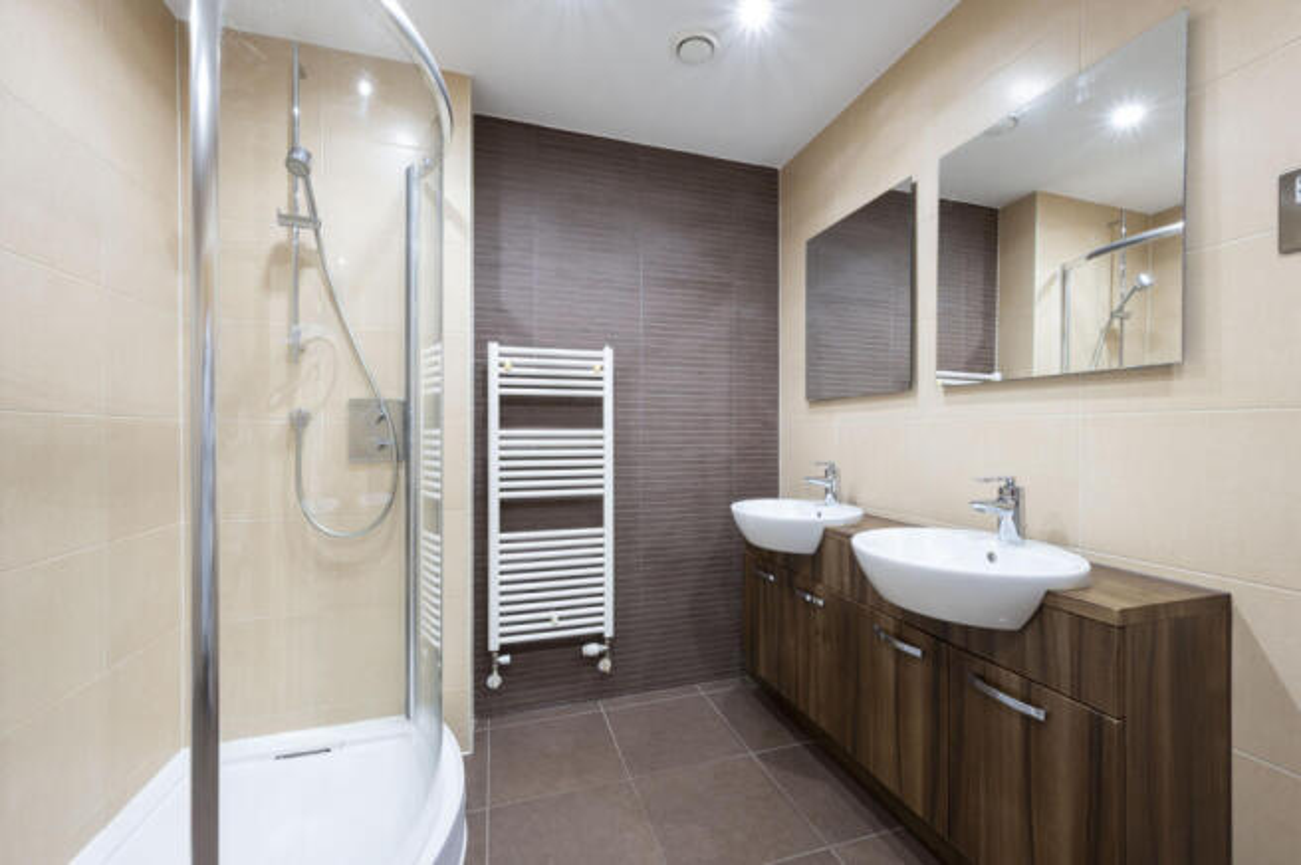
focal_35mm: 14
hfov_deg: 104.3
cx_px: 650
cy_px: 432
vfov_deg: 81.1
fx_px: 505
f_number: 16
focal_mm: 14
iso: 200
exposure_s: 2.5
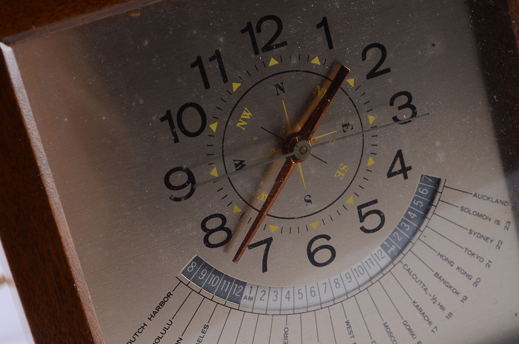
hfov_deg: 24.7
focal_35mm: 82
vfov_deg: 16.5
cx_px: 260
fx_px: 1187
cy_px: 172
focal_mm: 55
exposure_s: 1/60
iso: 100
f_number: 11
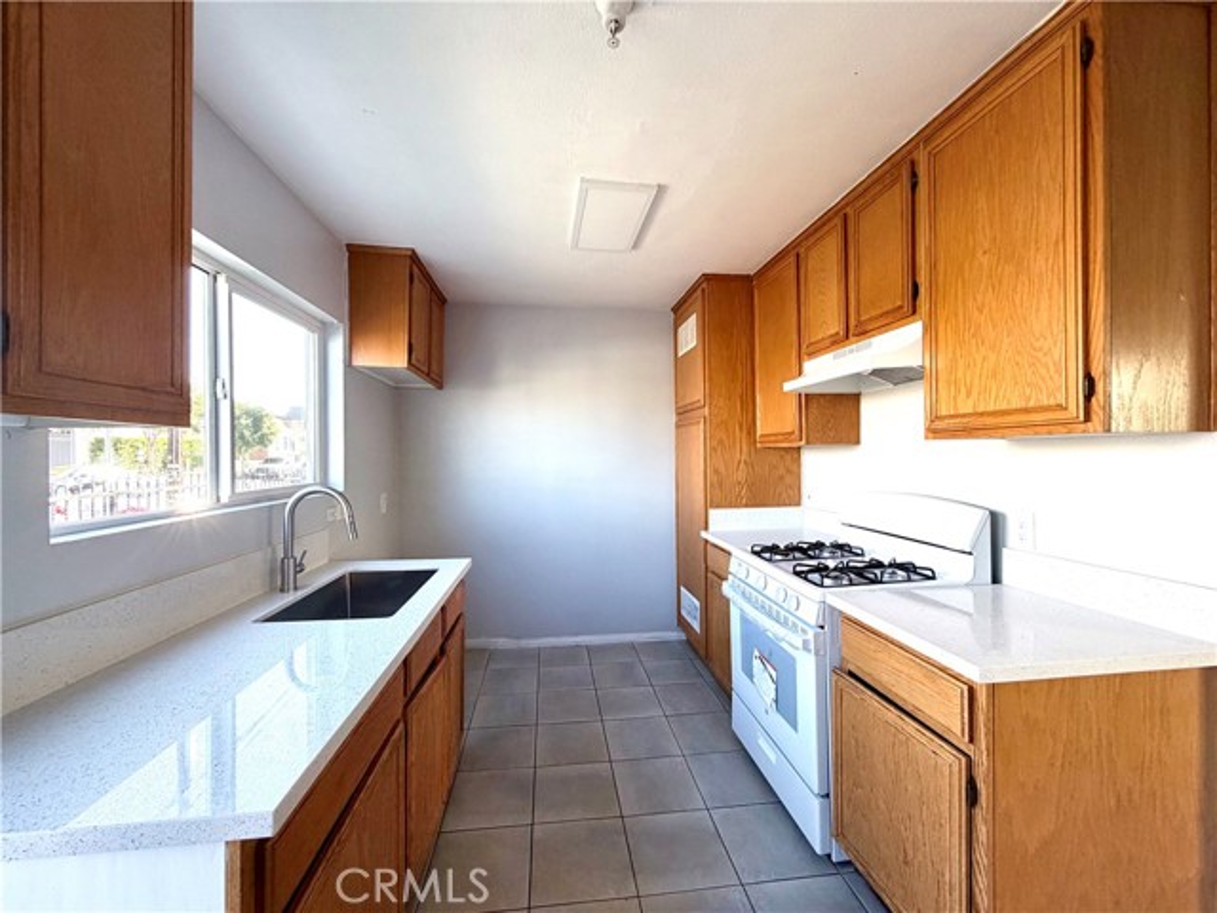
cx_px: 608
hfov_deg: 102.1
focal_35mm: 14
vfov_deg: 85.7
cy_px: 456
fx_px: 492
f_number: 2.2
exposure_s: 1/121
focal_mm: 2.22
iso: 160
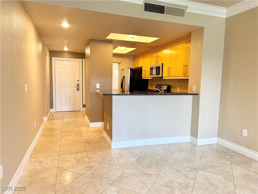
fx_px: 179
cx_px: 129
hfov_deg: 71.6
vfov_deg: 56.8
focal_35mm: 24
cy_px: 97
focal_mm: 6.76
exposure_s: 1/120
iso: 320
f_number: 1.78
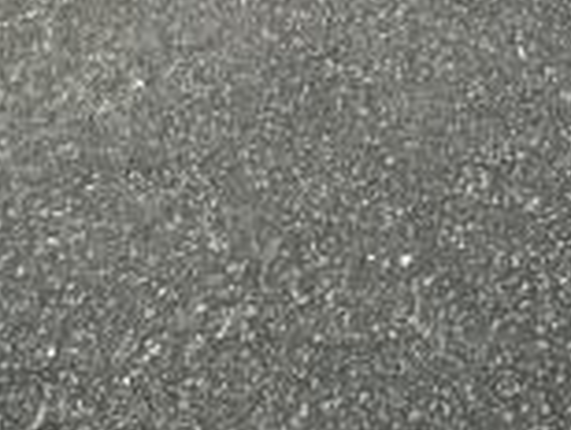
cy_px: -956
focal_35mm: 93
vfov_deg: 10.2
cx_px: 671
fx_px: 1536
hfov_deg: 19.9
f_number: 2.2
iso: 40
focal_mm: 2.22
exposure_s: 1/362
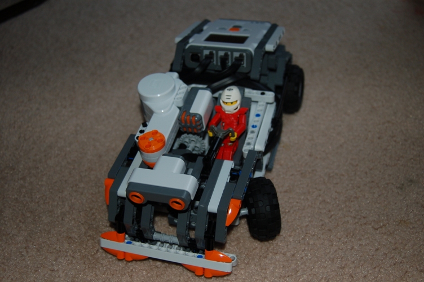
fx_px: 494
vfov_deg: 31.8
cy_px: 141
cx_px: 212
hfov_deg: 46.4
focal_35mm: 42
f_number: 3.5
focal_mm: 28
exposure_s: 1/60
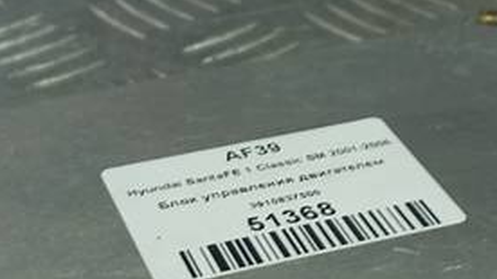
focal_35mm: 101
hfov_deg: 21.2
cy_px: 299
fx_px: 1331
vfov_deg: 11.8
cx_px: 270
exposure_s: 1/50
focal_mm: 4.6
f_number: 1.8
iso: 50
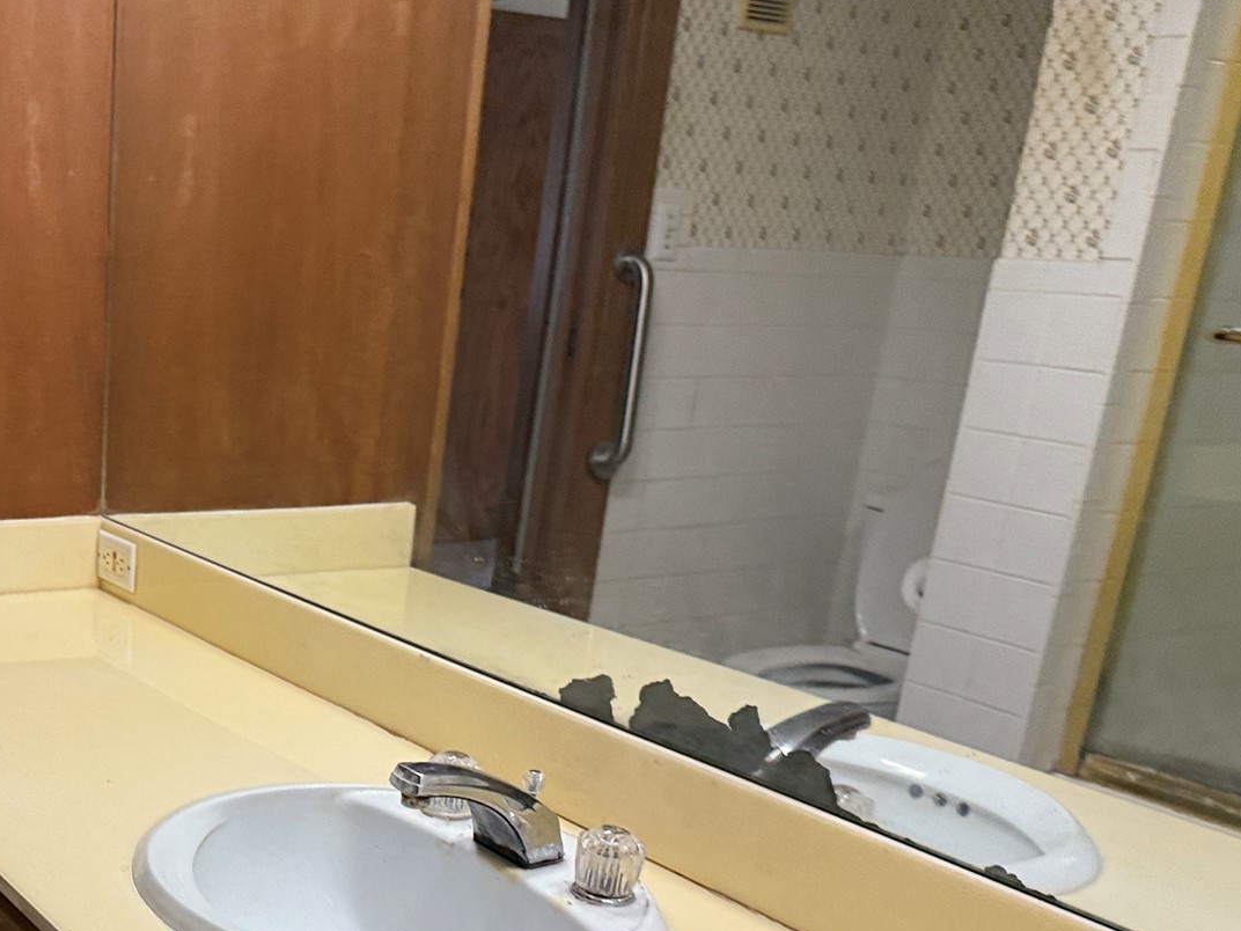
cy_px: 798
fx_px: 1542
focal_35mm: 43
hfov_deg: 40.9
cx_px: 156
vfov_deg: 32.3
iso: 320
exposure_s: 1/60
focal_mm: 6.76
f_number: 1.78
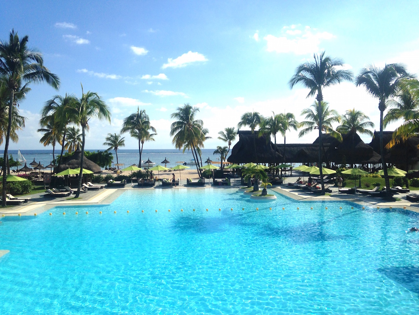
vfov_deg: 42.9
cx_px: 210
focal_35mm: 33
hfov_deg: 55.4
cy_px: 158
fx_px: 399
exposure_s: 1/3390
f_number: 2.4
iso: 50
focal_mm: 4.12
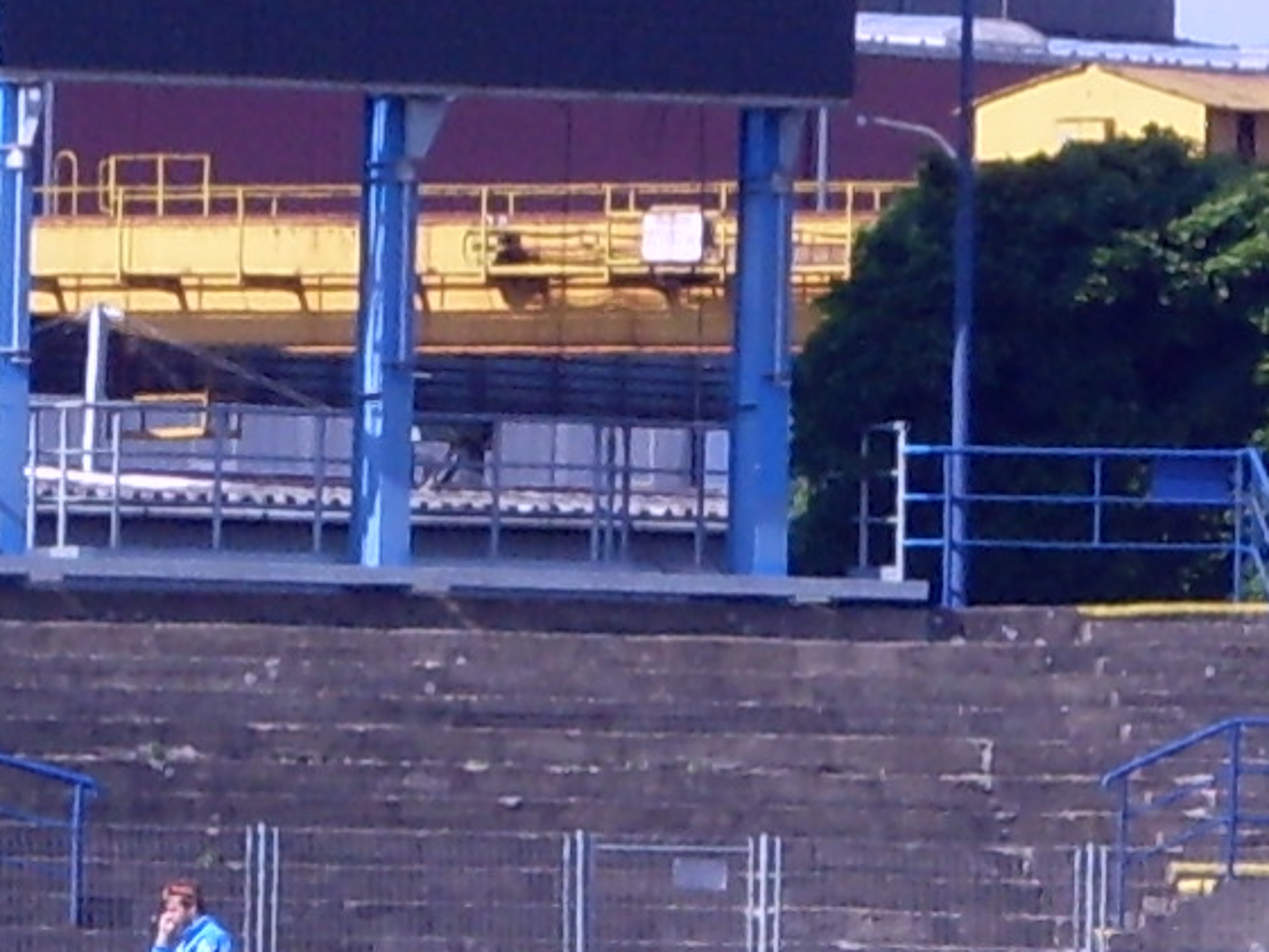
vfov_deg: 2.4
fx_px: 22880
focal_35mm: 624
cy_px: 972
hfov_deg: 3.2
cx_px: 785
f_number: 5.2
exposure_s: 1/350
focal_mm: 18.9
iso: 80
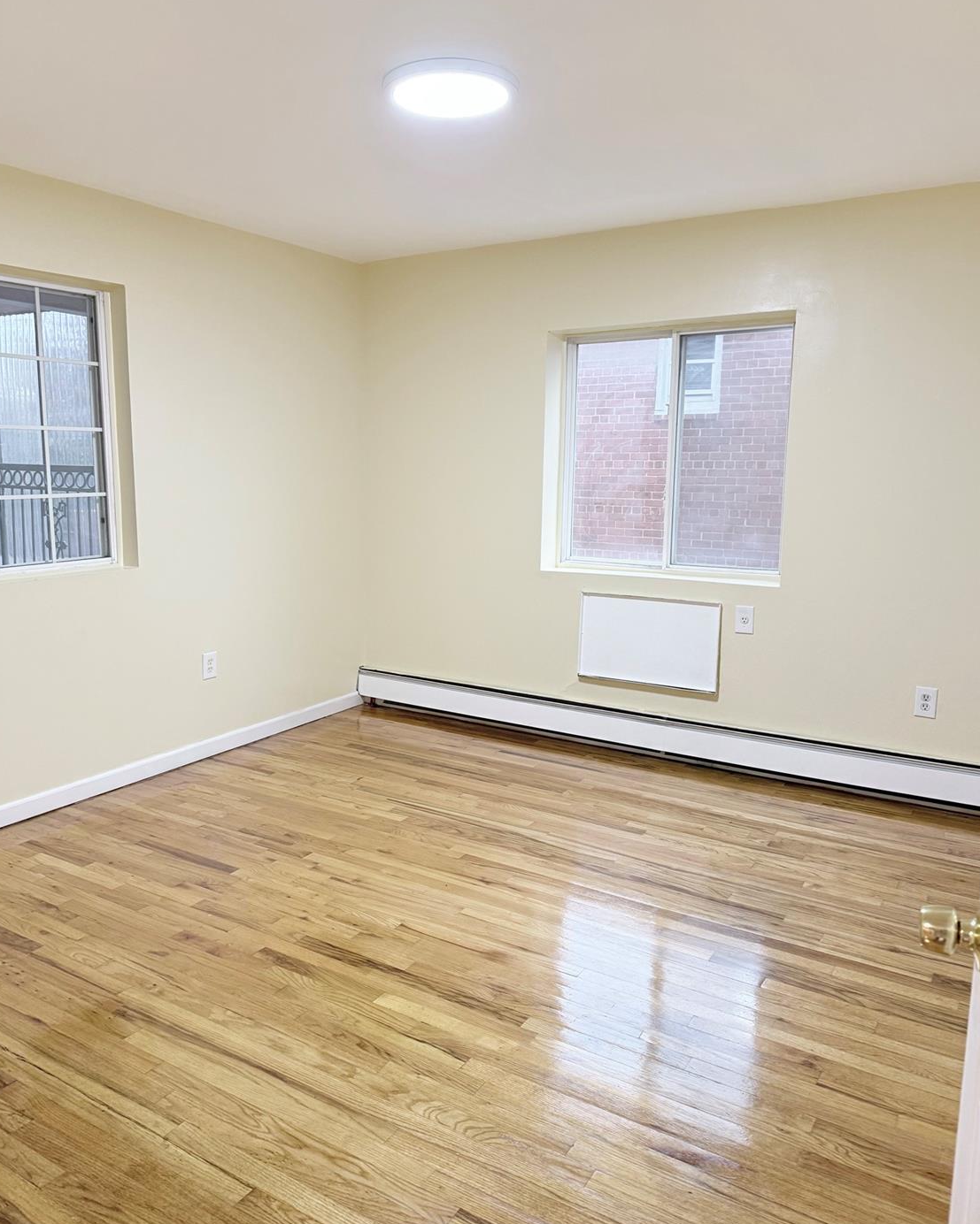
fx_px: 943
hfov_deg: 54.9
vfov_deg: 66.0
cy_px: 599
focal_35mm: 26
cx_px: 484
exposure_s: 1/60
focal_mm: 6.76
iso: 200
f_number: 1.78
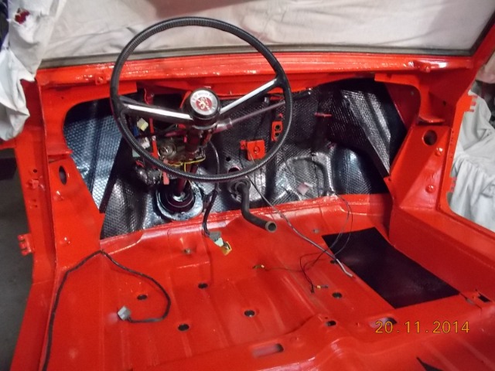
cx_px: 248
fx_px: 415
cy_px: 186
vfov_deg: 48.2
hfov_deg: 61.7
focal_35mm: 29
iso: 400
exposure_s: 1/10
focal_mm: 4.1
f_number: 3.3
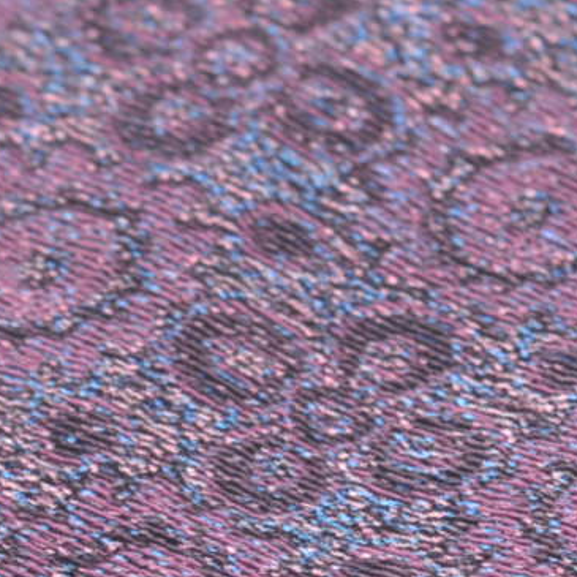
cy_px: 726
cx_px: -400
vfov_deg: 5.0
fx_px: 6600
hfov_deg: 5.0
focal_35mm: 350
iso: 100
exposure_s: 1/25
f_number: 4
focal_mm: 50
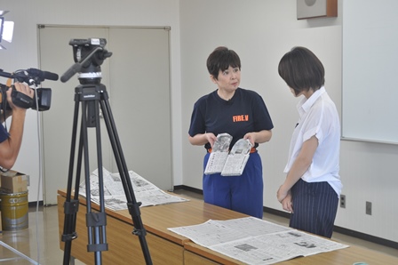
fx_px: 696
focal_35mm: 63
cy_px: 132
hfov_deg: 31.9
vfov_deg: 21.5
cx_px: 199
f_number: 7.1
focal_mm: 42
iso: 800
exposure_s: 1/100
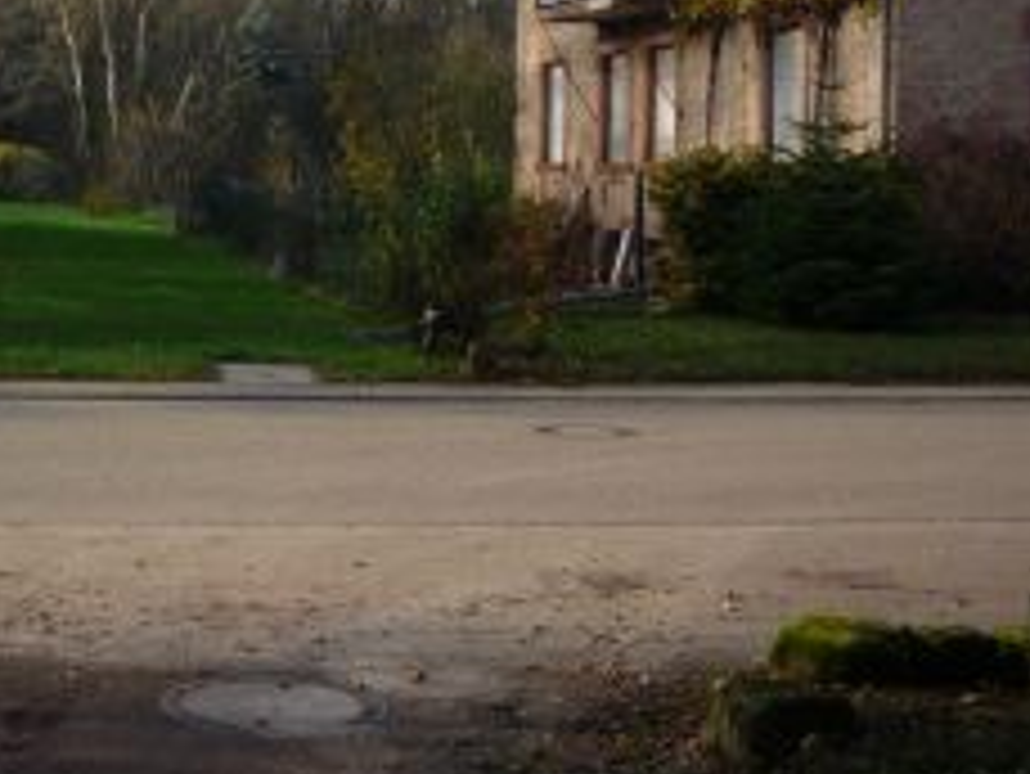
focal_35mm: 67
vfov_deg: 21.5
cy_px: 104
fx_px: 1995
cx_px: 130
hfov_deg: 28.0
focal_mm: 5.2
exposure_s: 1/320
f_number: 4
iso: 100
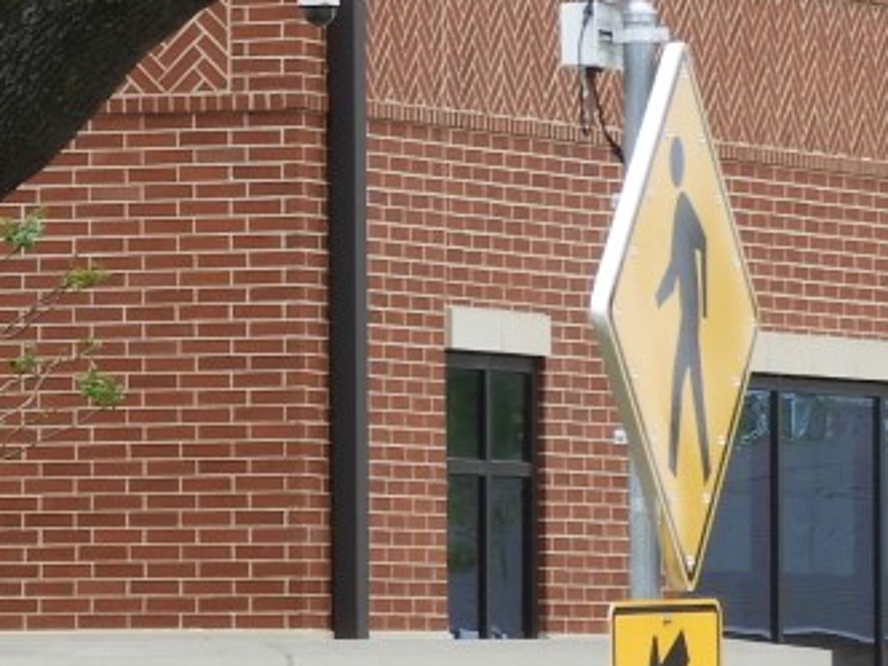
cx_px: -318
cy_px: 471
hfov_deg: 4.0
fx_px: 12801
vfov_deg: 3.0
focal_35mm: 499
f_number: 5
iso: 100
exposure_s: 1/200
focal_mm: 20.6
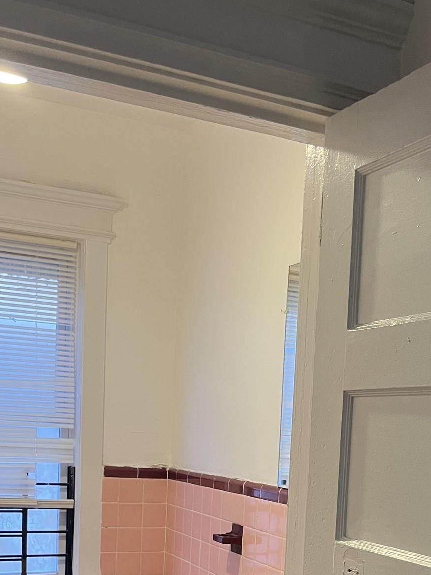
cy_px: 506
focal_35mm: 52
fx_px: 863
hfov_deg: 27.8
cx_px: 296
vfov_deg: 34.9
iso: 125
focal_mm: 5.1
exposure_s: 1/60
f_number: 1.6
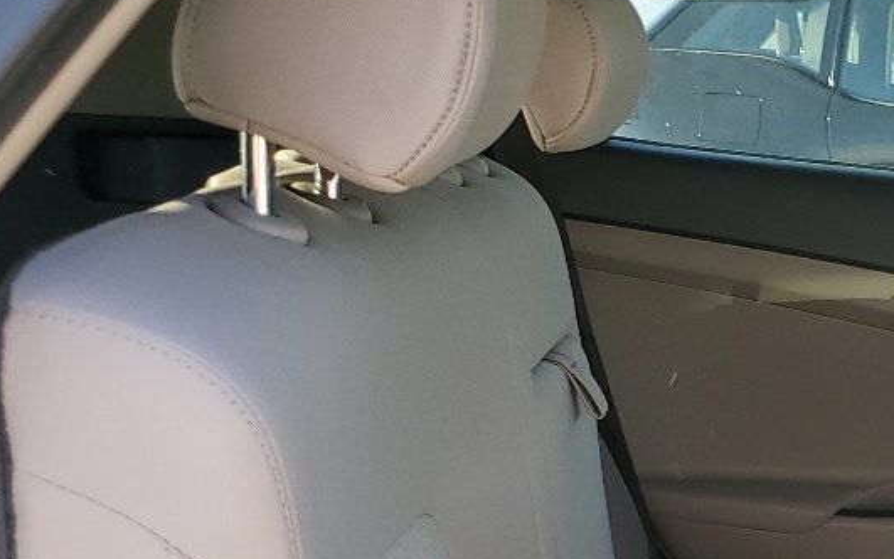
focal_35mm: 83
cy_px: 823
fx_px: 2022
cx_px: 1096
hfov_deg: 22.8
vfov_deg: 14.7
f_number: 1.5
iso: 50
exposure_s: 1/182
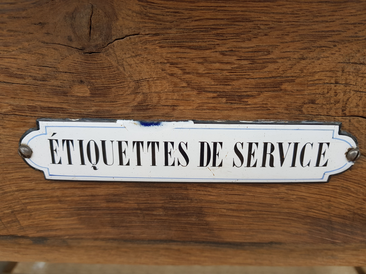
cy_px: 137
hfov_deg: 67.3
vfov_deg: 53.1
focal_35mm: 26
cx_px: 183
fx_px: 275
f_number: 1.7
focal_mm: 4.2
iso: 40
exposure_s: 1/115
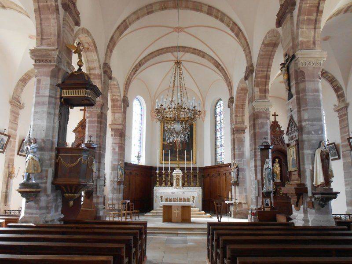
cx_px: 176
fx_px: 305
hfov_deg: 60.0
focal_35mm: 30
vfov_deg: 46.8
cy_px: 132
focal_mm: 5.3
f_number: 3.8
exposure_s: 1/25
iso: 200
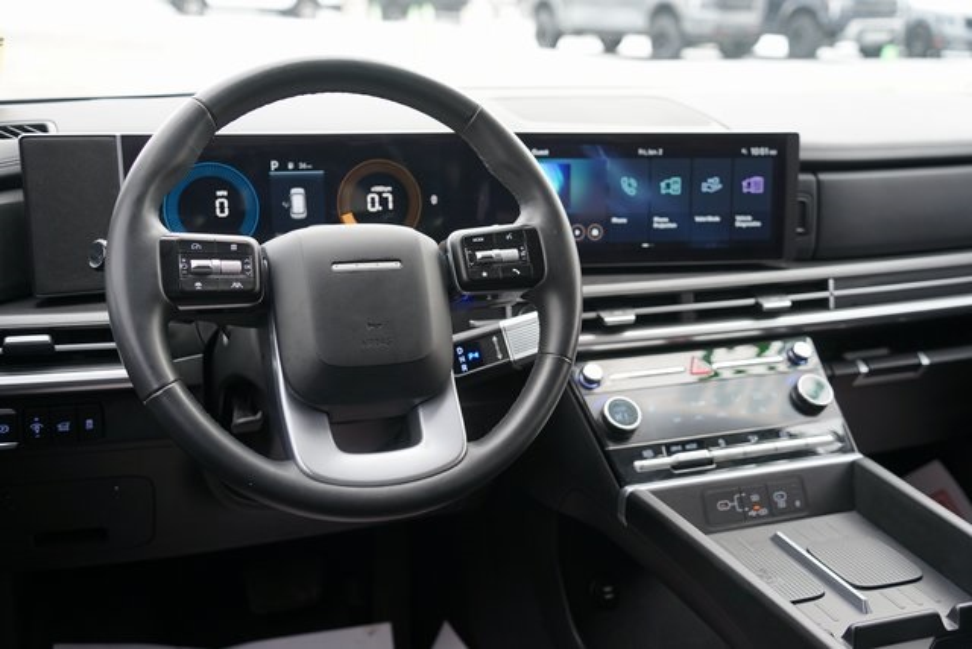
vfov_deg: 33.4
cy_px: 324
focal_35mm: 40
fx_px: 1080
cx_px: 486
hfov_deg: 48.4
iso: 200
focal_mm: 40
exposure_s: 1/60
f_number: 4
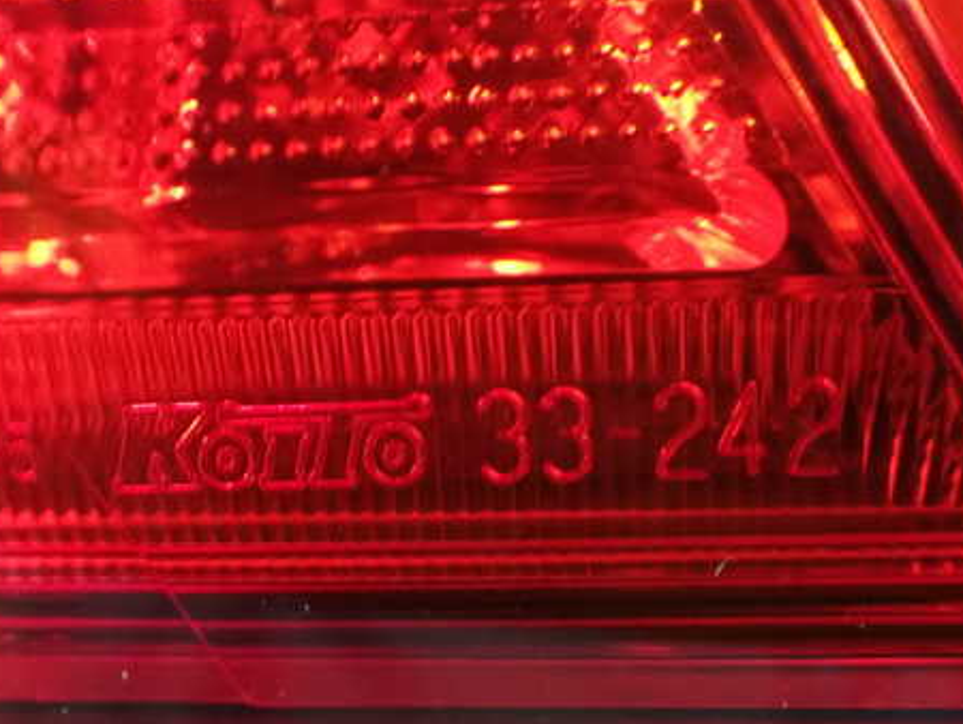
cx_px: 473
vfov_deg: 35.8
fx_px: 1113
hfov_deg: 46.8
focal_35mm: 40
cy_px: 441
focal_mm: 5.4
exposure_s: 1/10
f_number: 2.3
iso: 1600
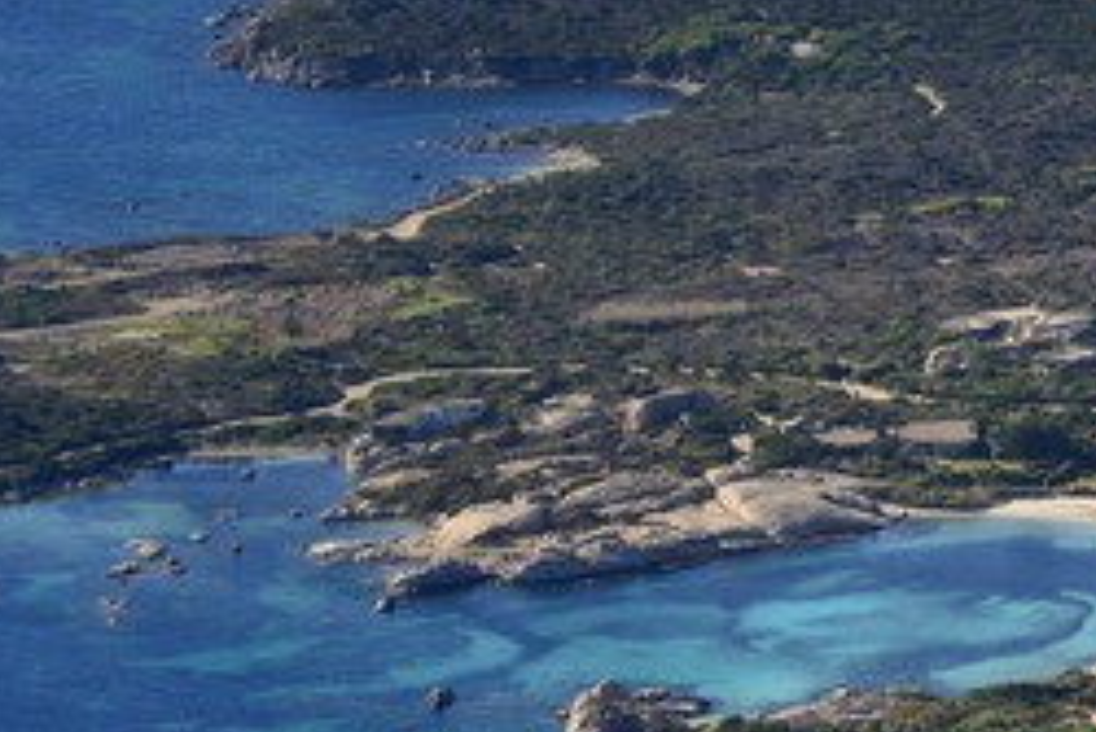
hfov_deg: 6.1
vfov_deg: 4.1
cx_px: 886
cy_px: 224
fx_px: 10235
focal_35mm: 336
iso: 400
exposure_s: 1/1000
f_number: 8
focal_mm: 200
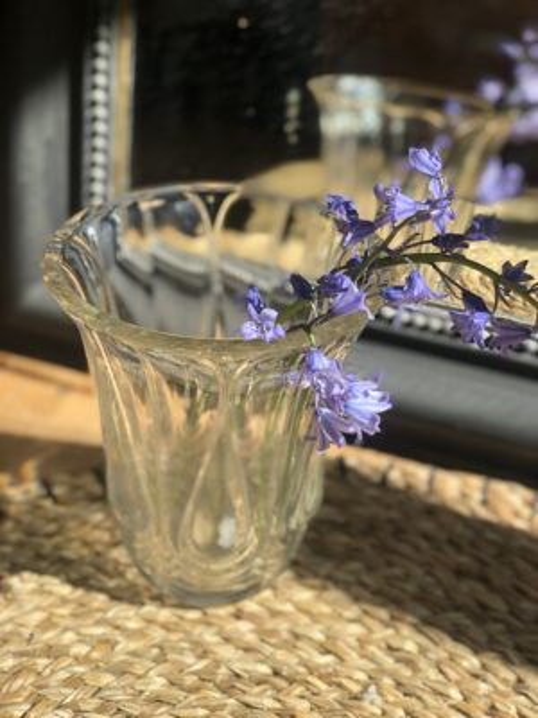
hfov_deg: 28.0
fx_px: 1078
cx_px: 269
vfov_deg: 36.8
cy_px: 359
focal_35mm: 52
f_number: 2.4
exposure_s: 1/414
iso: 16
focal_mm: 6
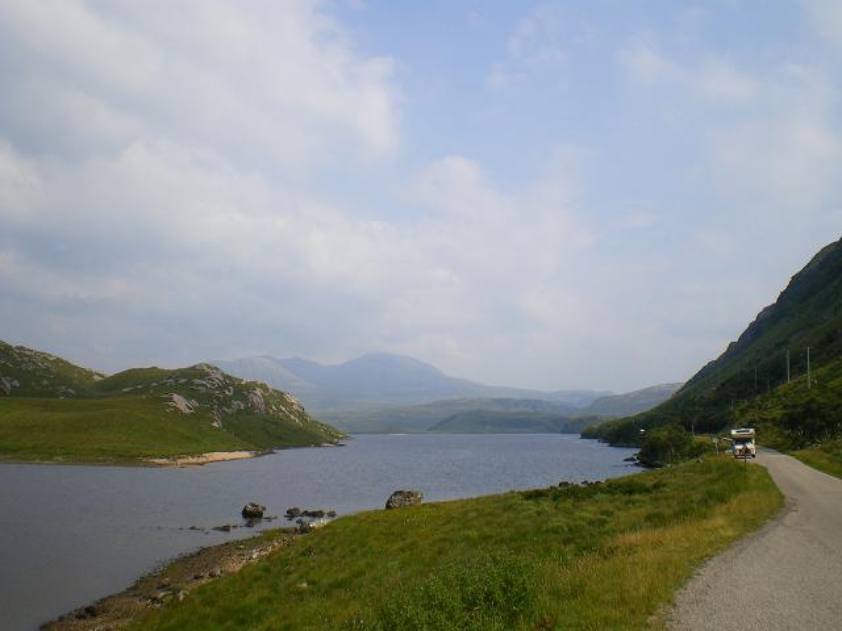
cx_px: 421
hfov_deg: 49.0
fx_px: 924
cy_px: 316
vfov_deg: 37.7
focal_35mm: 38
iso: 64
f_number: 4.6
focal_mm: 6.3
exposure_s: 1/400
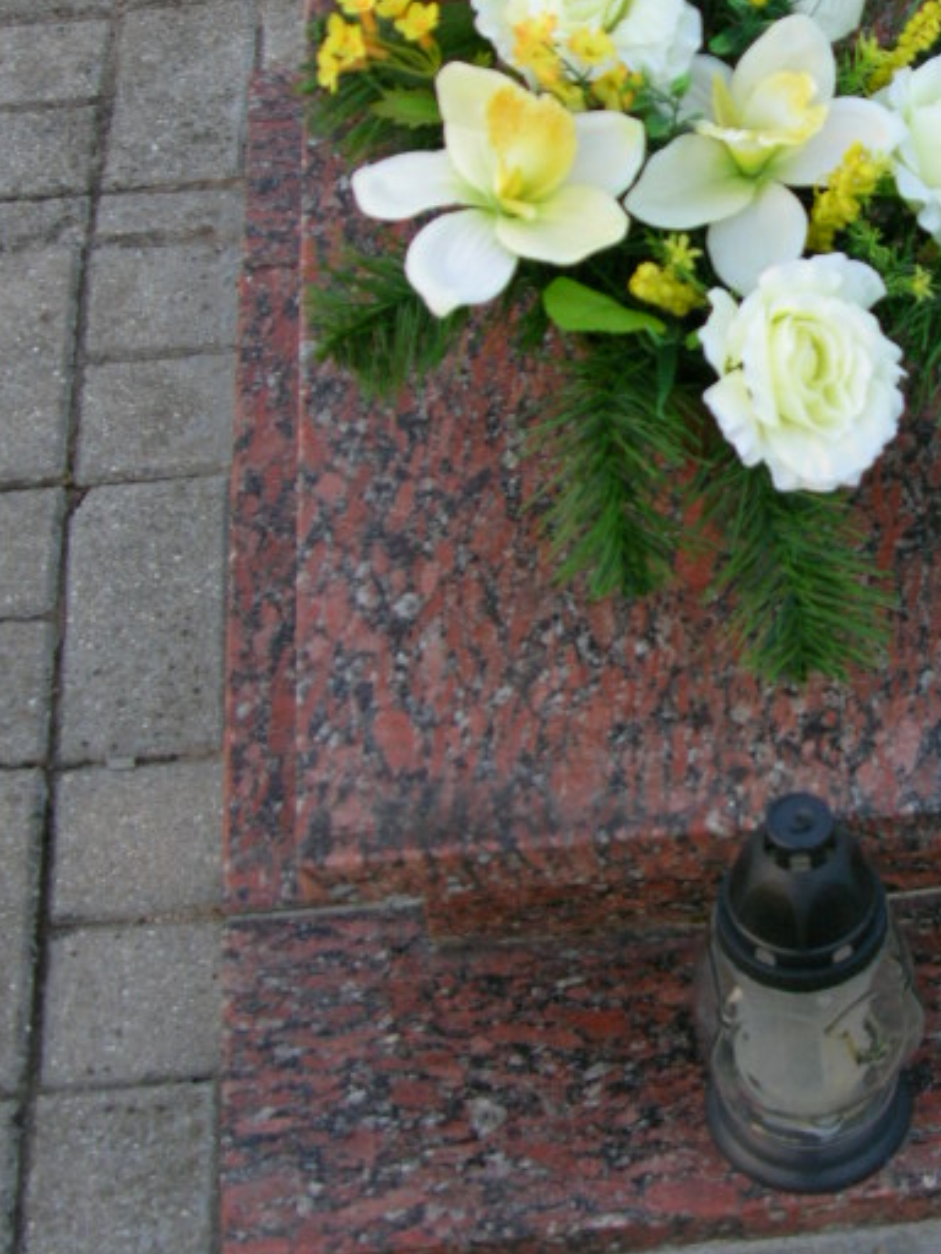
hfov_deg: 20.7
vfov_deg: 27.7
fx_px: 2537
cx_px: 782
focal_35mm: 70
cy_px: 492
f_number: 2.8
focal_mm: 8.9
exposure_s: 1/30
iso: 62
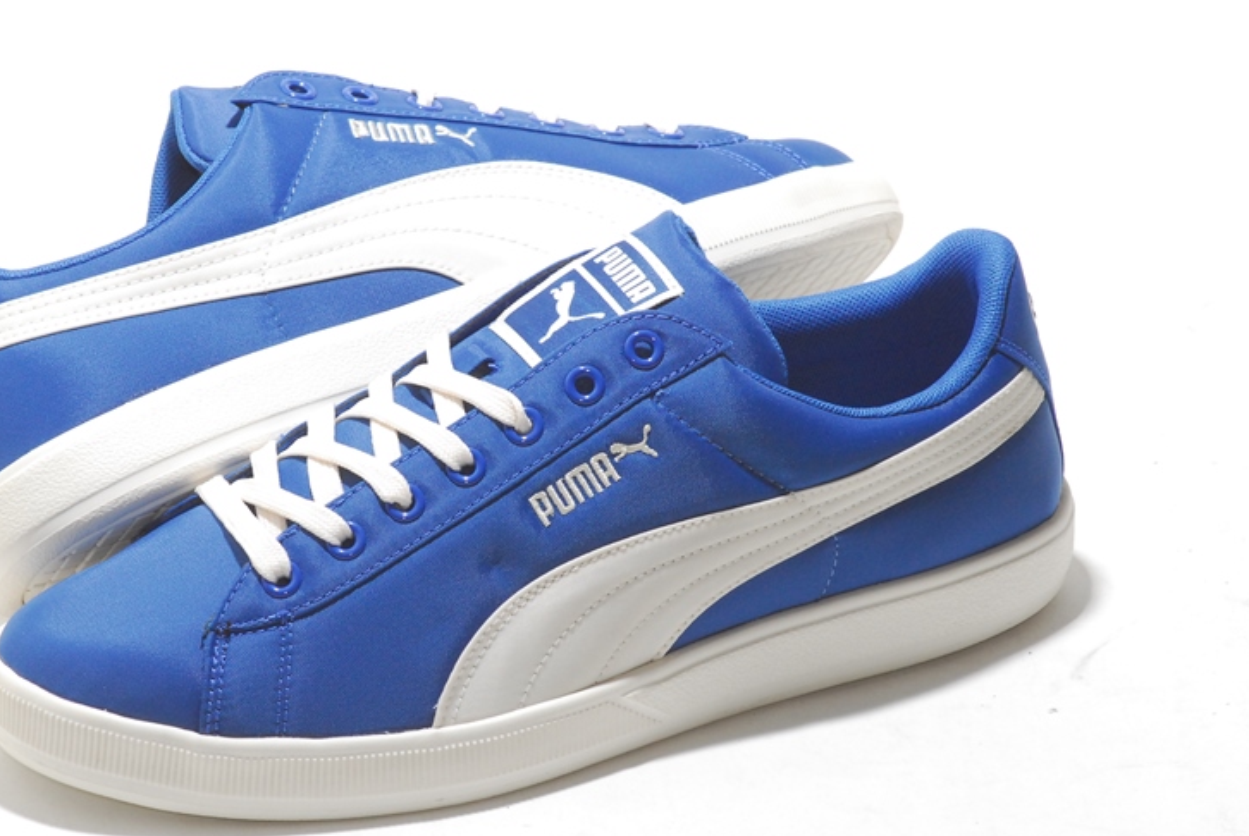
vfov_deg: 8.9
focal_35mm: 155
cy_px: 403
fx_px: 5370
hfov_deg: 13.3
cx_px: 502
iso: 640
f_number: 11
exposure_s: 1/160
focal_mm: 85
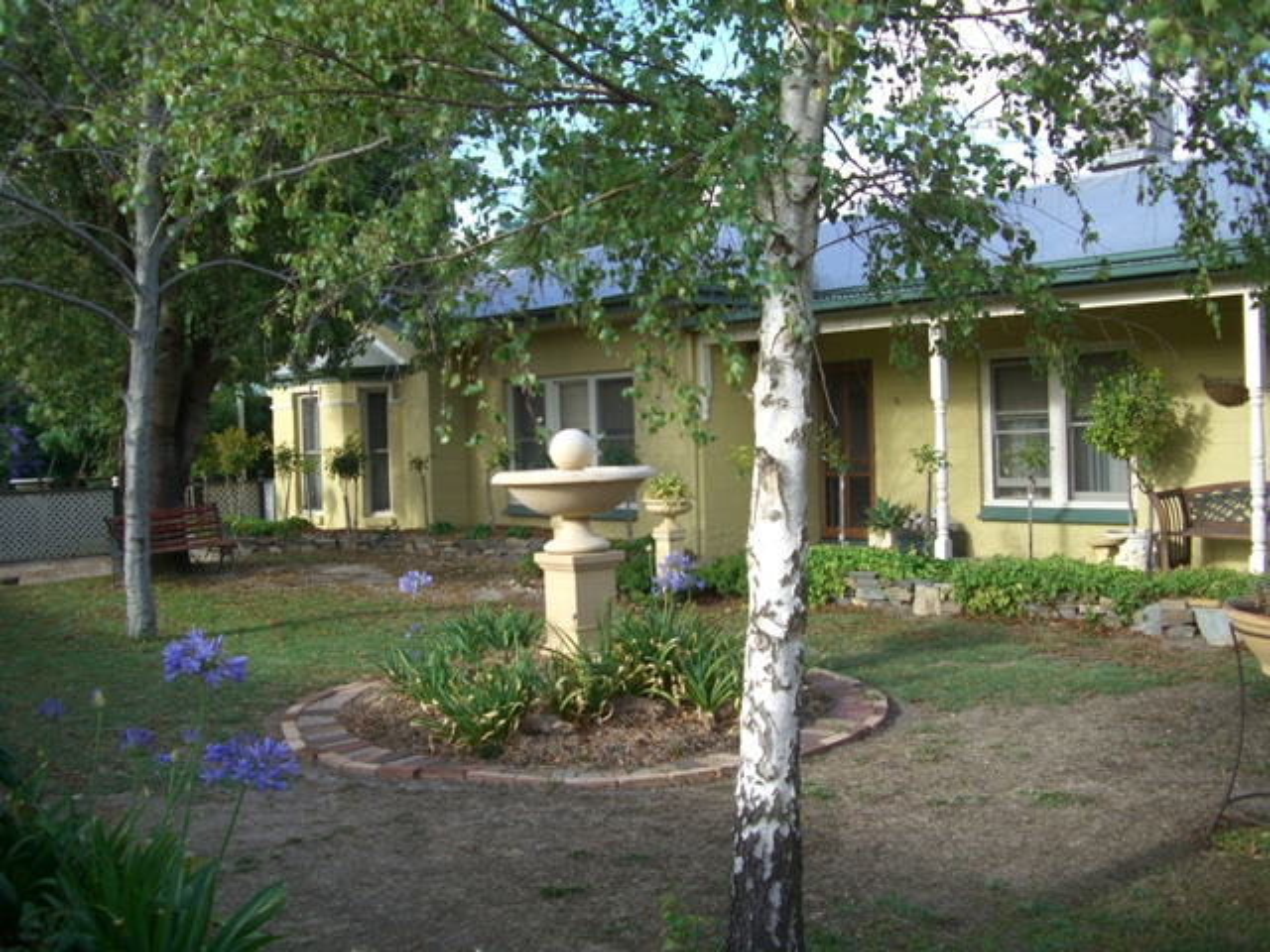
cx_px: 635
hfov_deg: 49.0
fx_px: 1394
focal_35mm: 38
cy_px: 476
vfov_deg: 37.7
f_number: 2.8
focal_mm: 7.9
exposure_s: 1/250
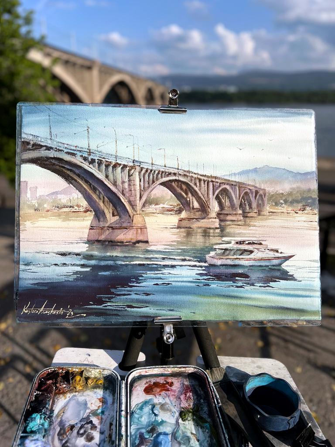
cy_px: 224
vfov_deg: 67.3
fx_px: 335
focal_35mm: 26
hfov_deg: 53.1
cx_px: 168
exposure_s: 1/5076
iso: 50
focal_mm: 5.7
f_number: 1.5
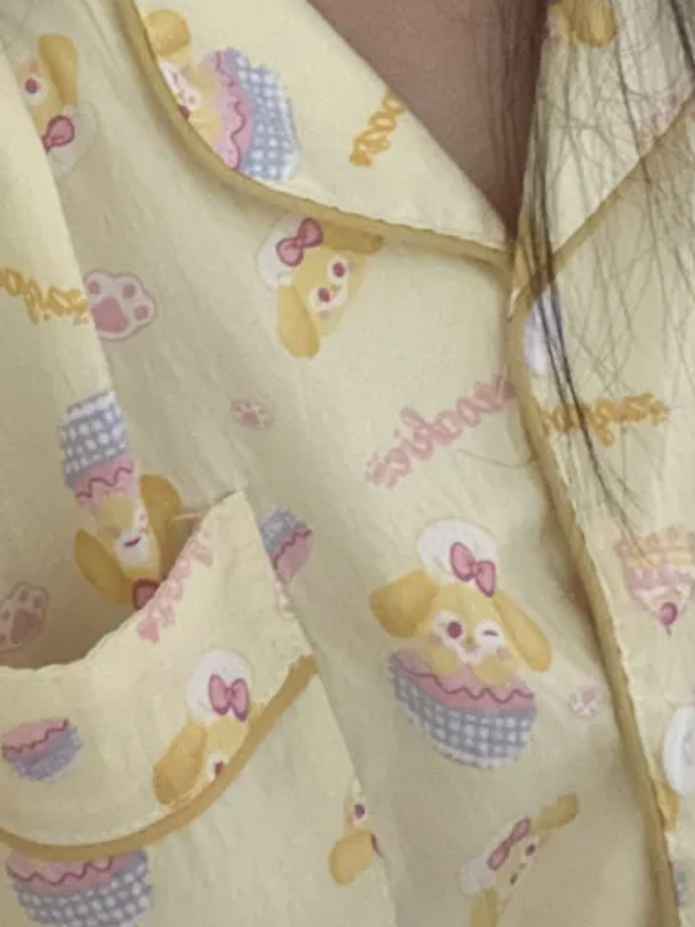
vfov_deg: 21.9
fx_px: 2275
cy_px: -71
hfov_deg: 17.1
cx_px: 58
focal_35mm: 85
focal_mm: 2.71
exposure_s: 1/20
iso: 800
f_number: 2.2
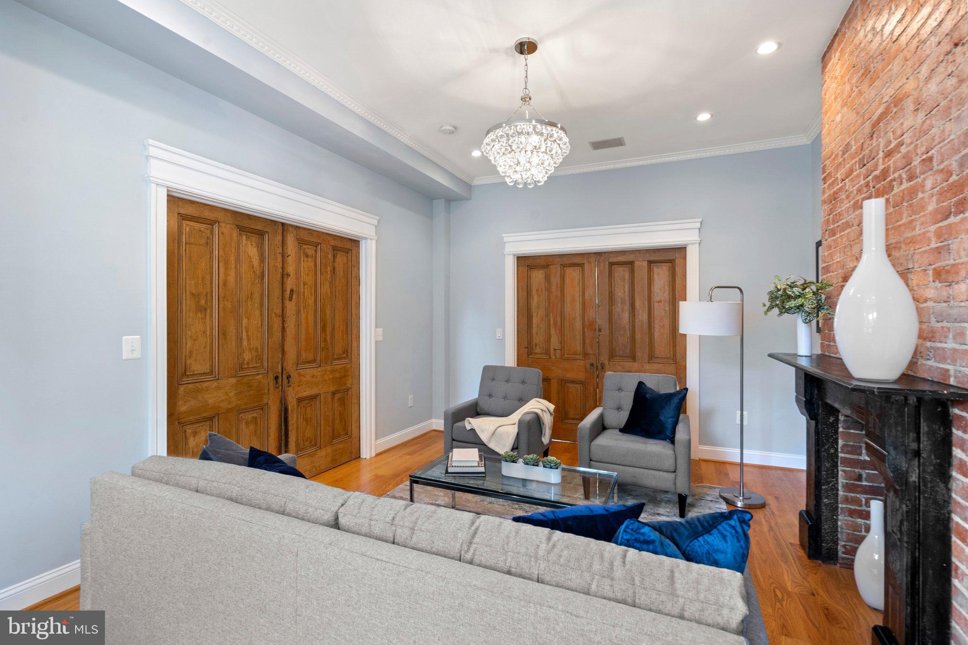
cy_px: 322
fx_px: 430
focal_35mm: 16
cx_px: 484
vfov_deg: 73.7
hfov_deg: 96.7
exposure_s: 1/3
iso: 500
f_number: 10
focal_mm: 16
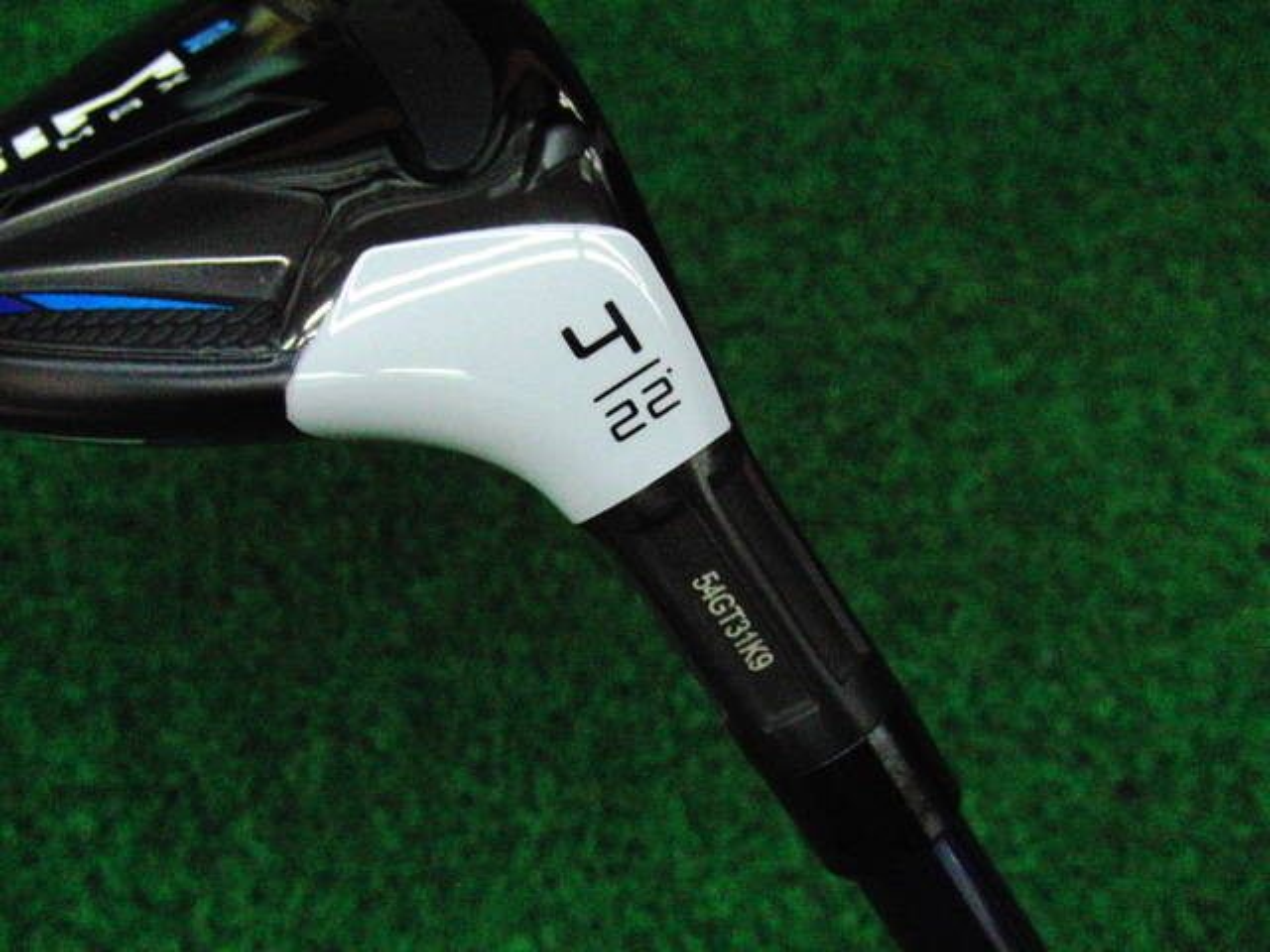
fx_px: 1357
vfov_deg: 38.7
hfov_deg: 50.1
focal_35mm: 37
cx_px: 635
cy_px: 476
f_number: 3.6
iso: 3200
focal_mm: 6.42
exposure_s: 1/500
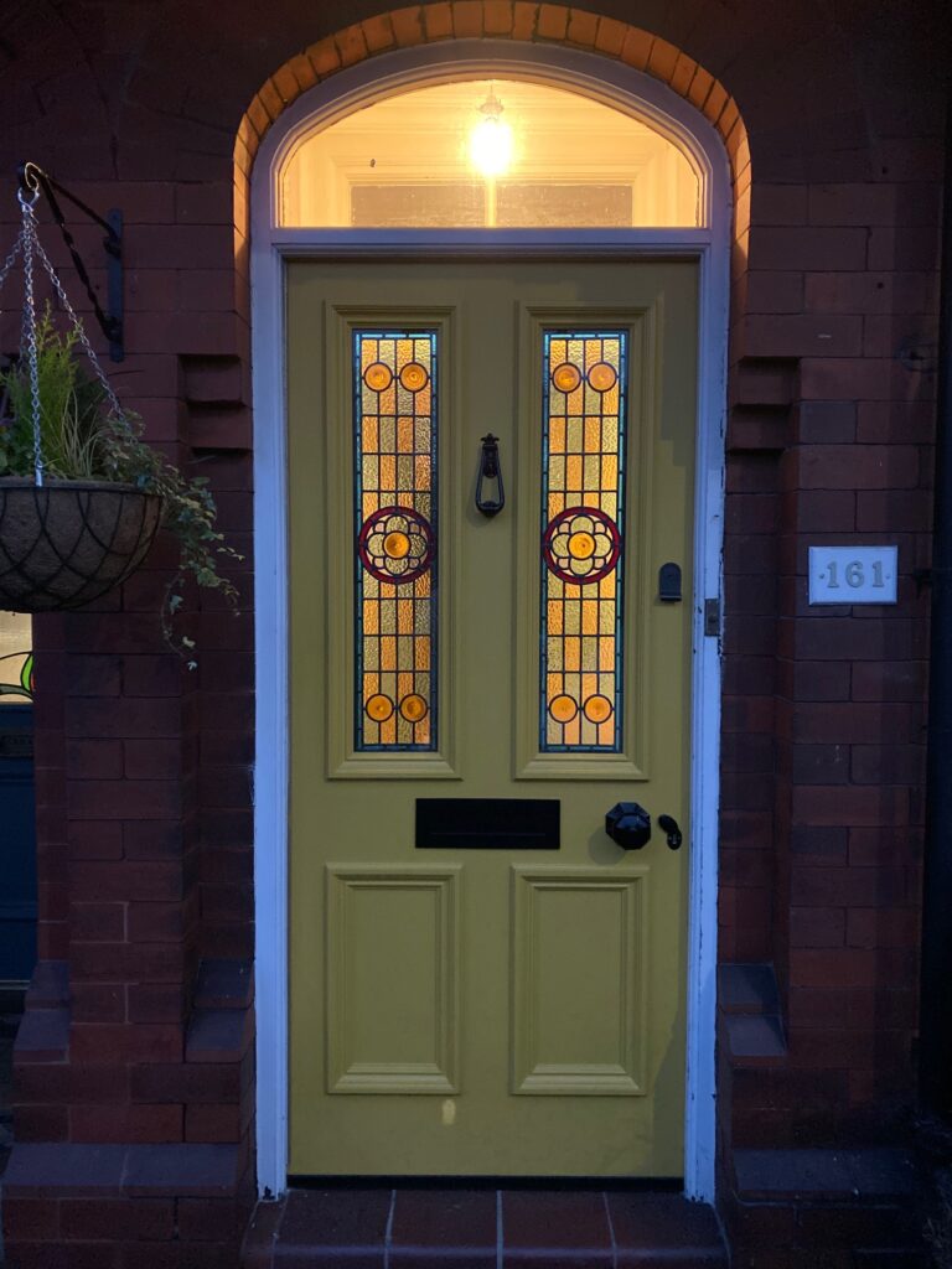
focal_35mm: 26
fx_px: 953
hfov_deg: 53.1
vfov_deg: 67.3
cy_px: 634
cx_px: 476
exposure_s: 1/25
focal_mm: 4.25
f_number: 1.8
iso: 800
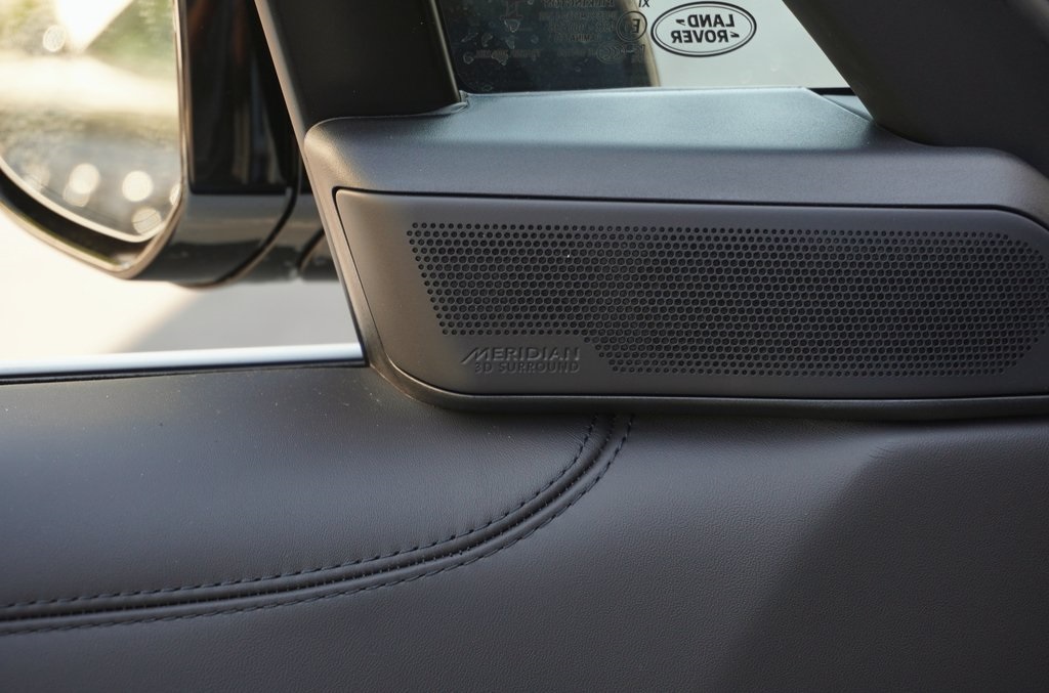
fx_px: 2180
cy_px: 346
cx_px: 524
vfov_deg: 18.1
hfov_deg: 27.1
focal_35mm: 75
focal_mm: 50
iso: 320
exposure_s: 1/80
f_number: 5.6
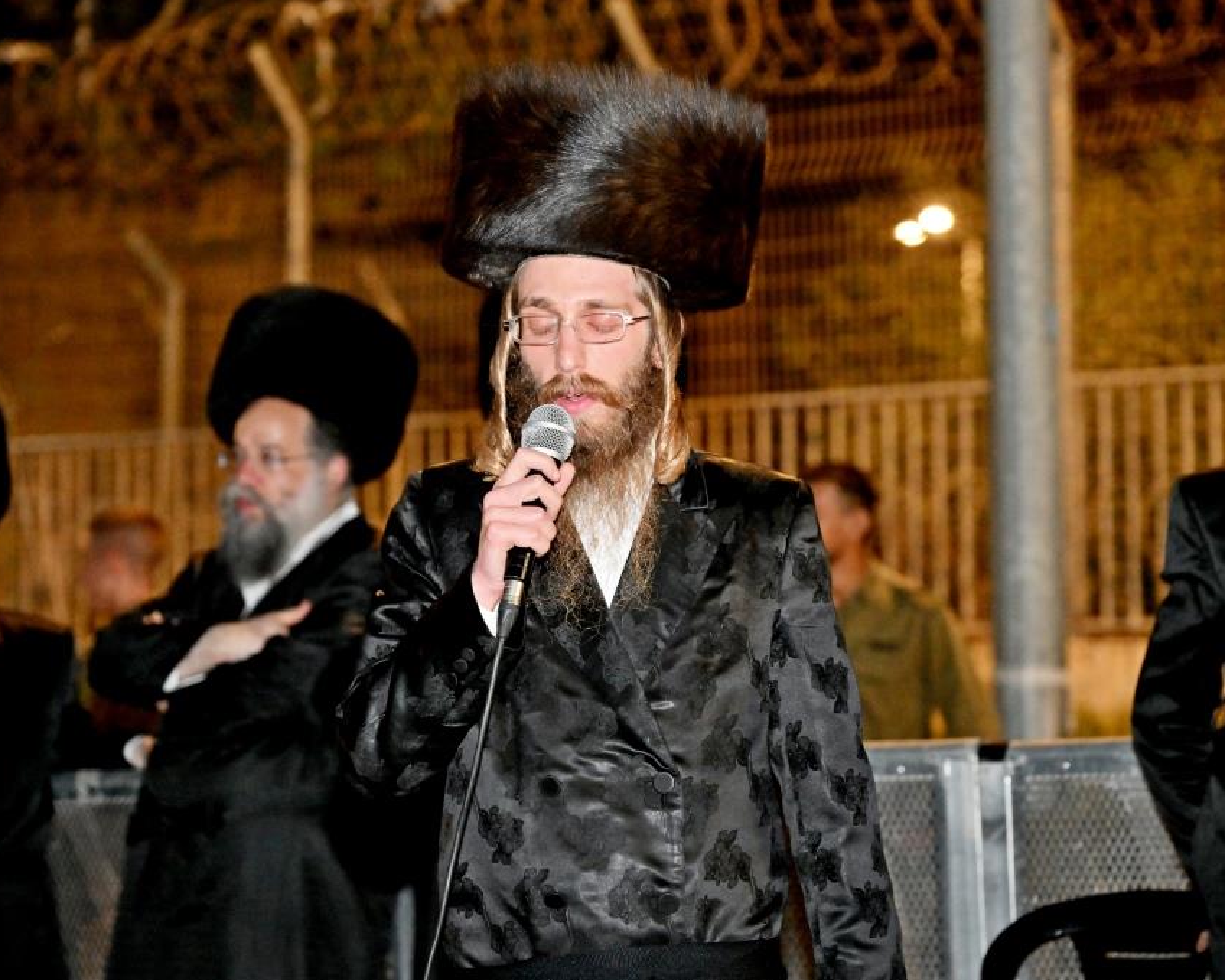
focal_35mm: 103
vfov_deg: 14.9
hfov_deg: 18.6
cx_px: 558
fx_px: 3734
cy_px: 490
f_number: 4
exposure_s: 1/125
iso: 2500
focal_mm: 91
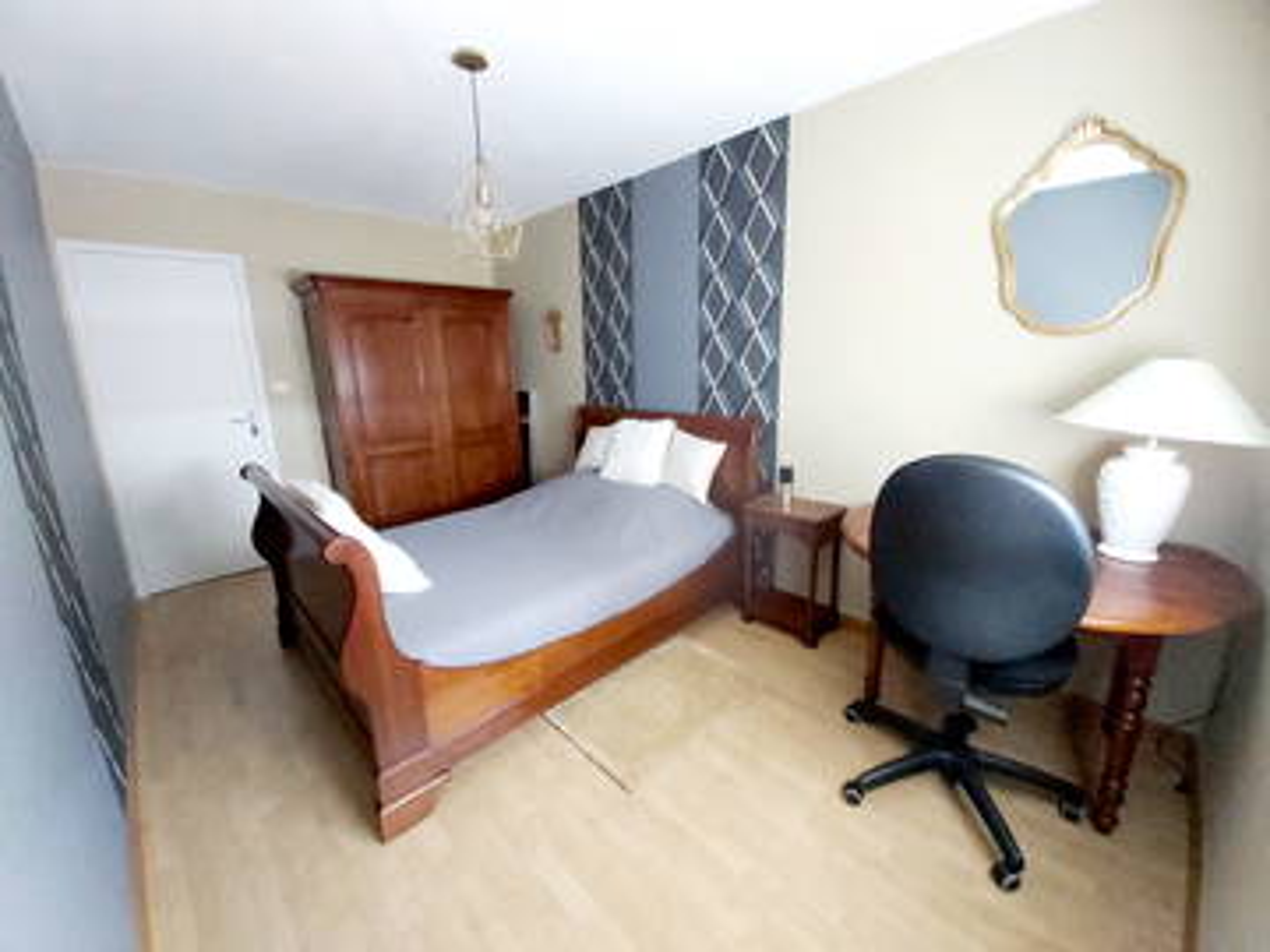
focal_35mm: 12
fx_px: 440
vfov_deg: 94.5
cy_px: 476
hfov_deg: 110.5
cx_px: 635
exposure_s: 1/24
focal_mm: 1.42
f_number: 2.2
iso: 400
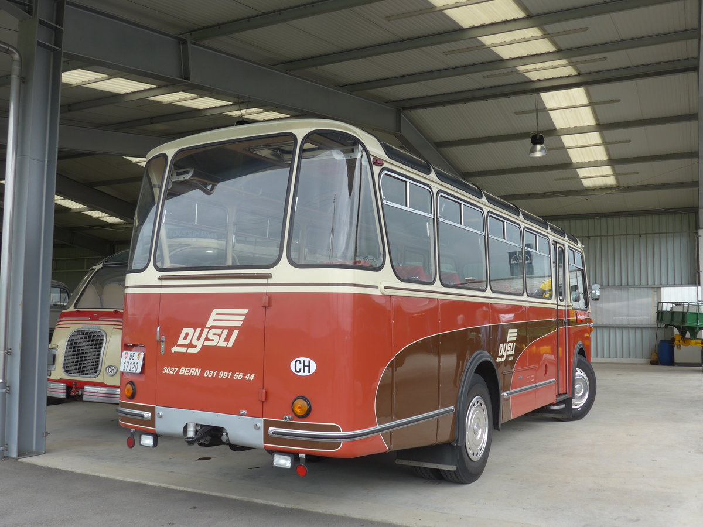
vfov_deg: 41.8
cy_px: 264
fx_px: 690
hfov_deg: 54.0
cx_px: 352
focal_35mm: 34
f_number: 2.8
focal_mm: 7
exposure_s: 1/320
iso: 80
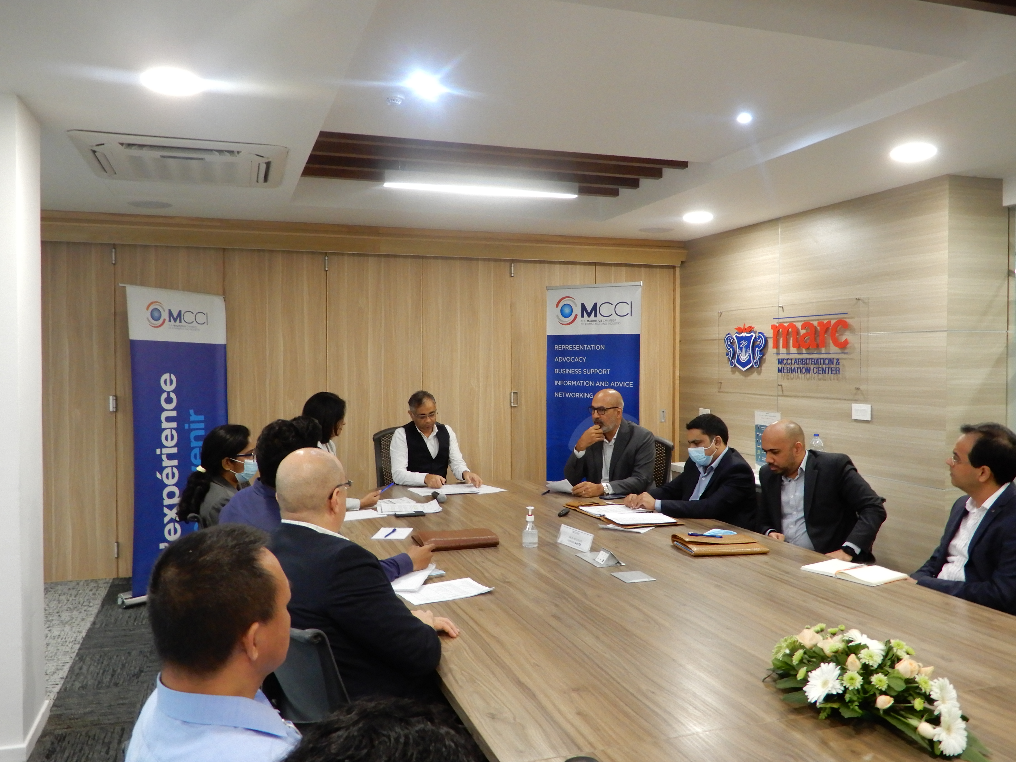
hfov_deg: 60.0
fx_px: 881
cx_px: 508
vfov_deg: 46.8
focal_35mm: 30
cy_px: 381
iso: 400
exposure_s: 1/30
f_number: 3.5
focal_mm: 5.4
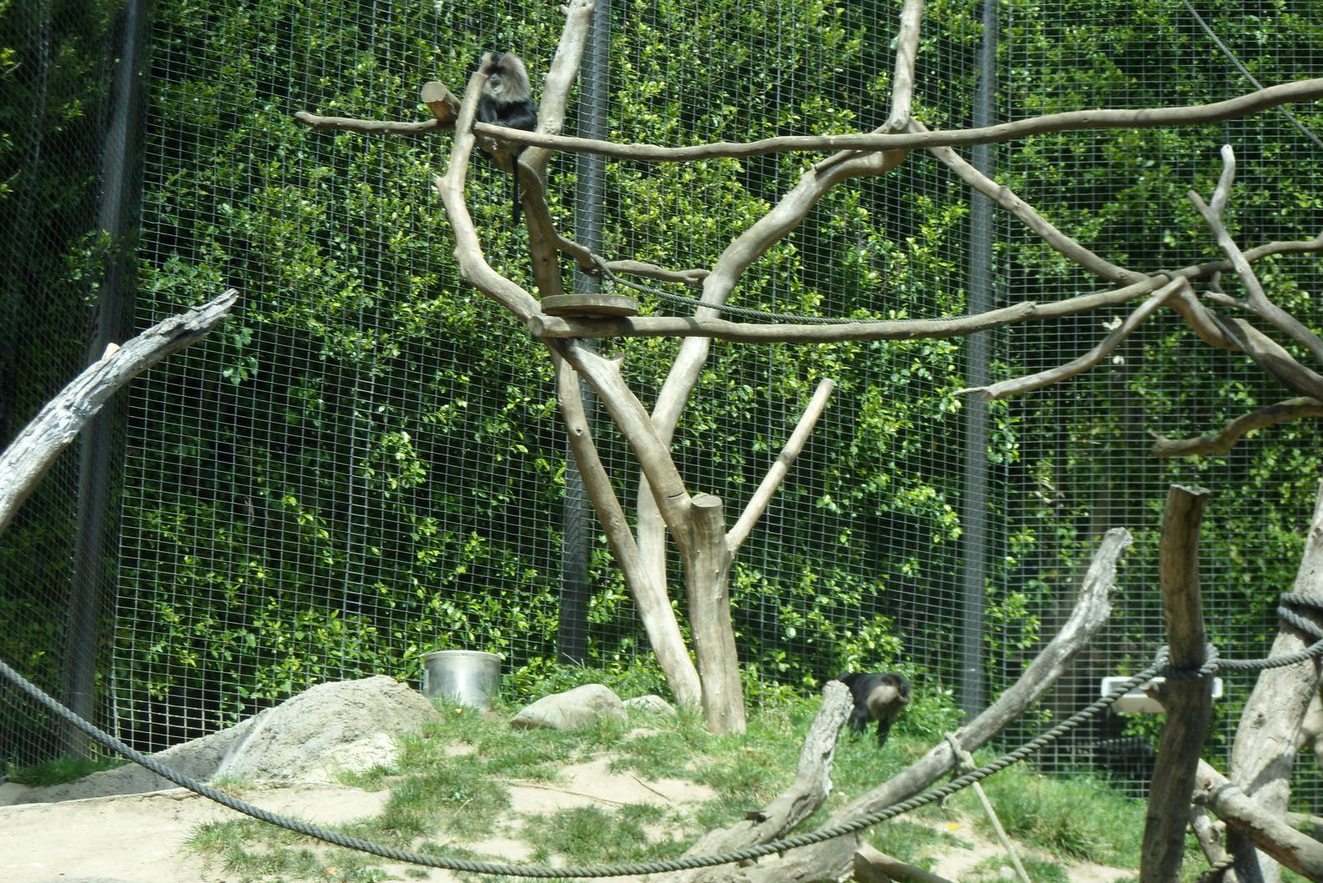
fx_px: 4043
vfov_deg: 12.5
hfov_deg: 18.6
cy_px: 398
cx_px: 660
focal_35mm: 110
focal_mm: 17.7
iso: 80
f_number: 5.3
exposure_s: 1/125
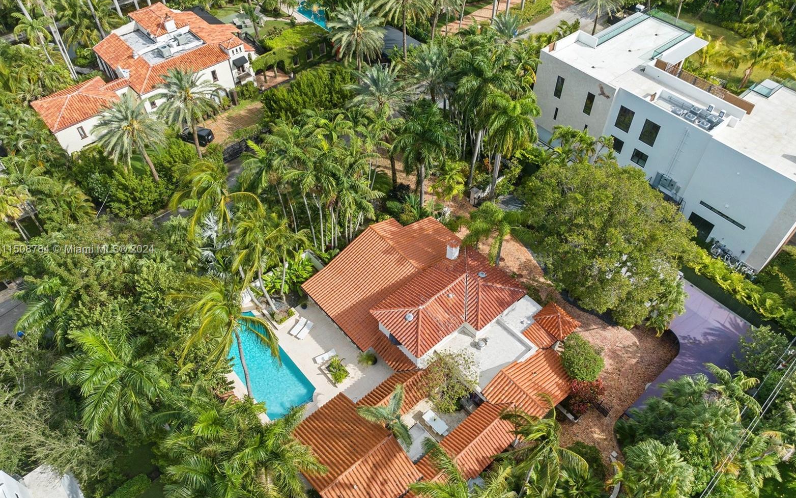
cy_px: 250
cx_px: 399
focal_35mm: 26
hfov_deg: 70.4
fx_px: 564
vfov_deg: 47.6
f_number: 2.8
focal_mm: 12.29
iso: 170
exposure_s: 1/1600
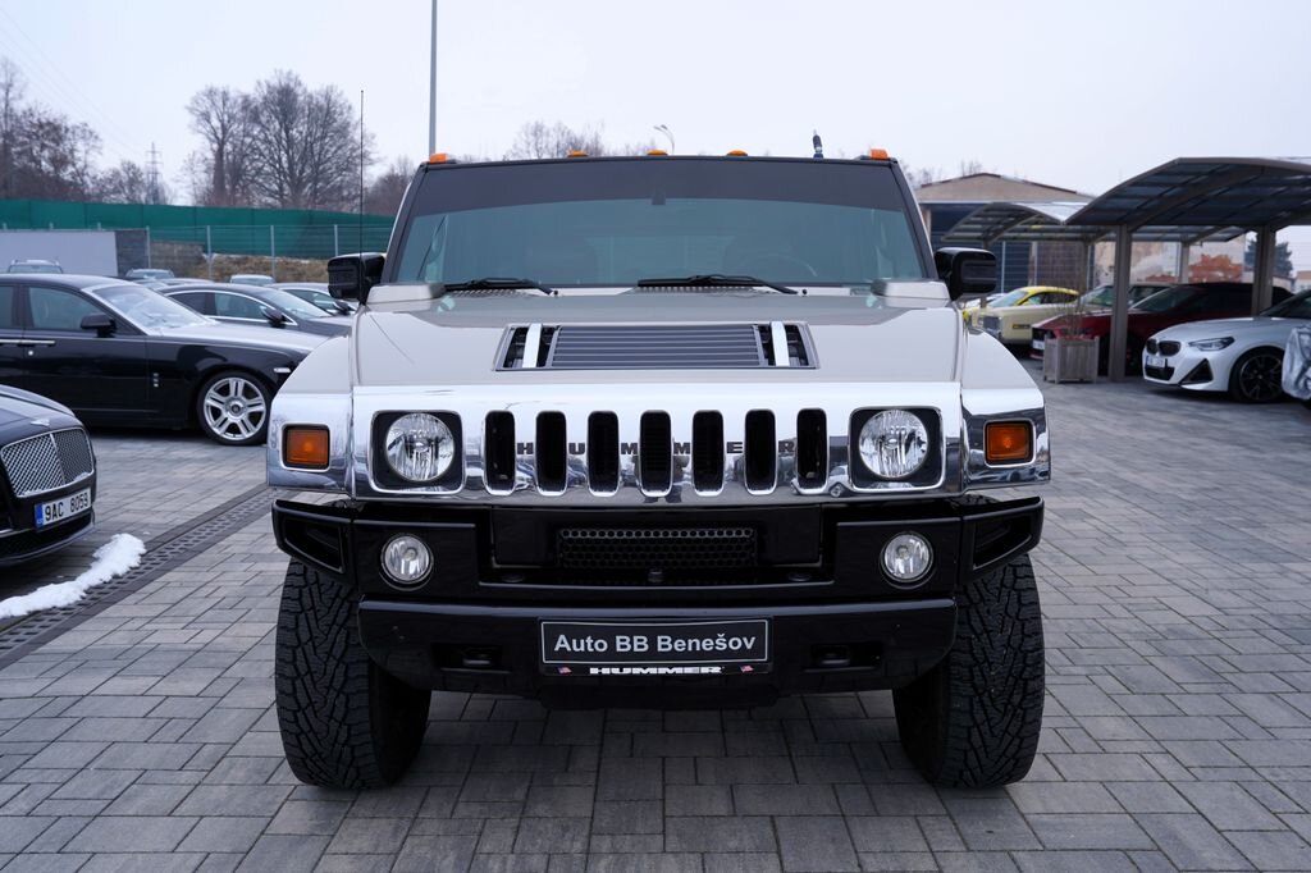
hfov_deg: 61.9
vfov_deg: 43.6
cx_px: 656
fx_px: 1092
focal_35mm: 30
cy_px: 436
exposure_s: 1/100
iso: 100
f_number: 5
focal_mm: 30
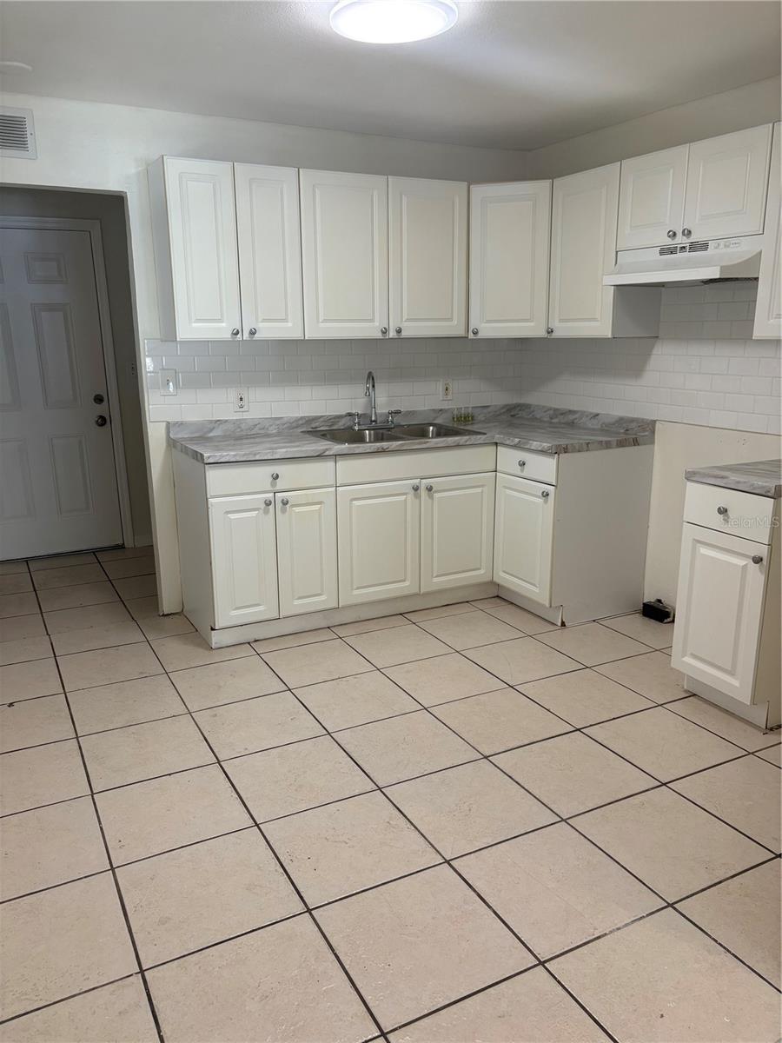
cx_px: 391
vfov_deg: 67.3
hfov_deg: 53.1
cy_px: 522
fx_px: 783
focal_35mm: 26
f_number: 1.6
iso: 100
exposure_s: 1/120
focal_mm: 5.96
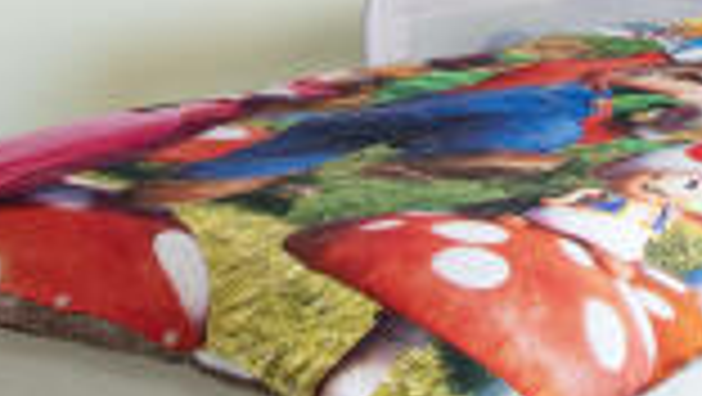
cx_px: 756
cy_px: -284
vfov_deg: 11.1
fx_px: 1919
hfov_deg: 19.9
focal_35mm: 103
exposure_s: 1/13
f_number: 9
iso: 320
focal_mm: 10
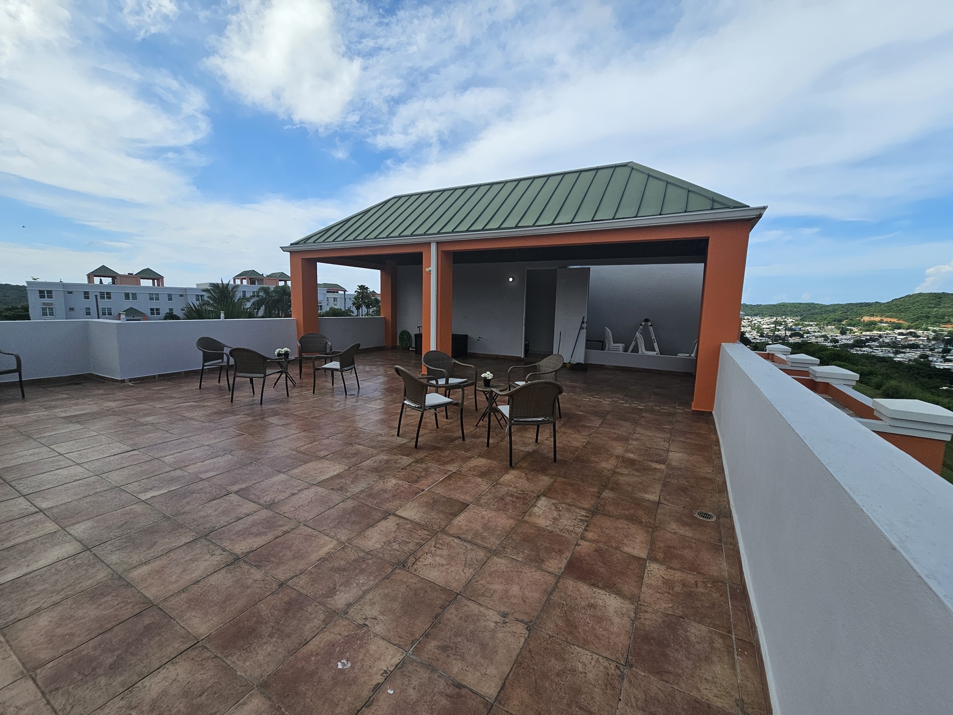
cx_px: 476
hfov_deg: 106.2
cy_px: 358
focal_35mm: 13
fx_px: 358
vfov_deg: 89.9
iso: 50
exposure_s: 1/2483
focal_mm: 2.2
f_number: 2.2
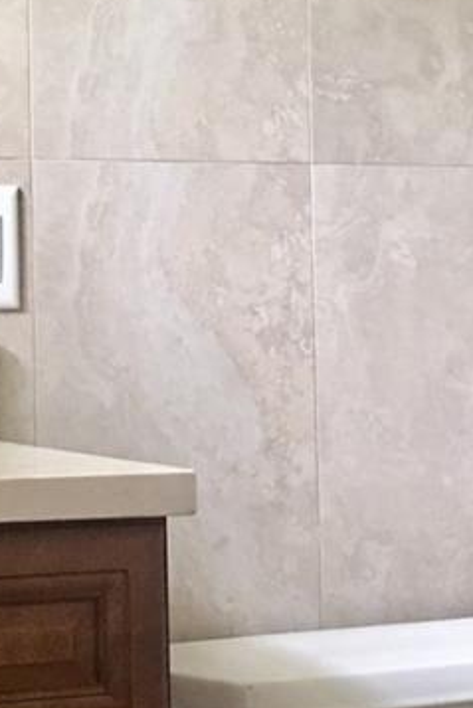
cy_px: 271
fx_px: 1988
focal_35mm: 101
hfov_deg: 13.5
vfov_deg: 20.2
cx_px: 69
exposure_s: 1/4
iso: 80
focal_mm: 4.15
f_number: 2.2
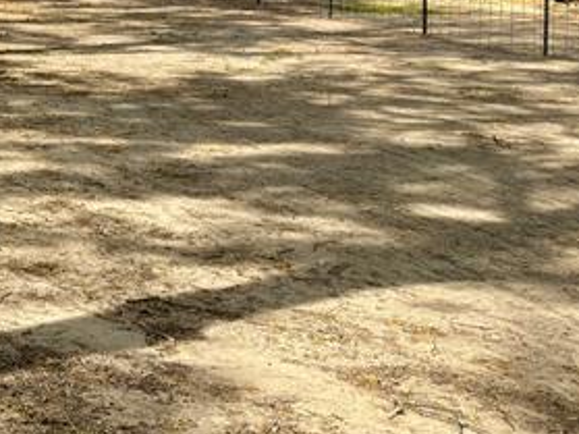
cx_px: -419
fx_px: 1471
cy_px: -81
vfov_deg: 16.1
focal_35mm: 88
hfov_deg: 18.3
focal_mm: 6.76
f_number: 1.78
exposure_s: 1/2545
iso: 64
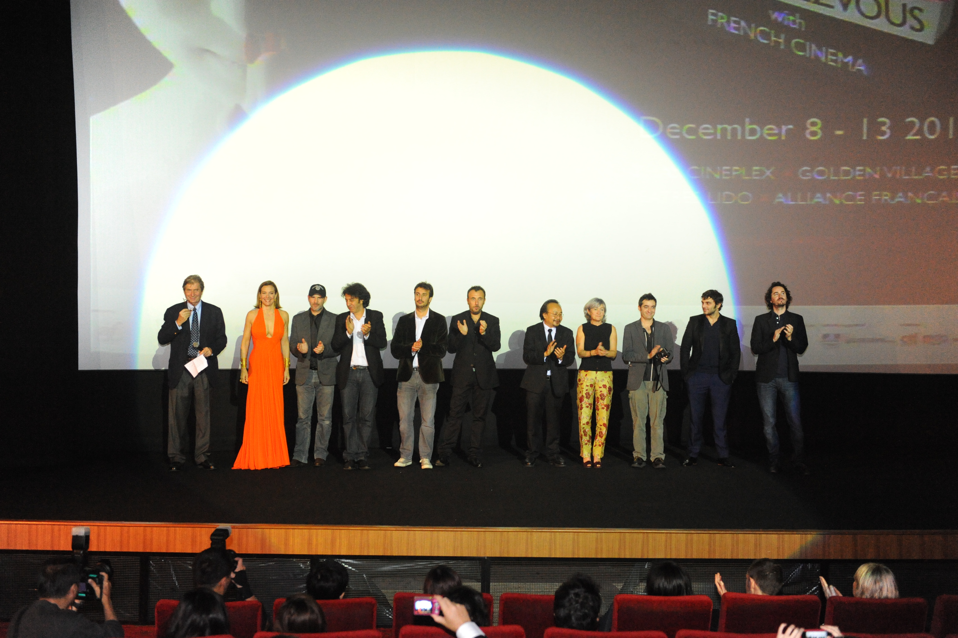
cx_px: 479
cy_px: 319
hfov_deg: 43.6
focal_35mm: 45
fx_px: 1197
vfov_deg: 29.8
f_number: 3.2
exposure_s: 1/80
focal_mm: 45
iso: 6400
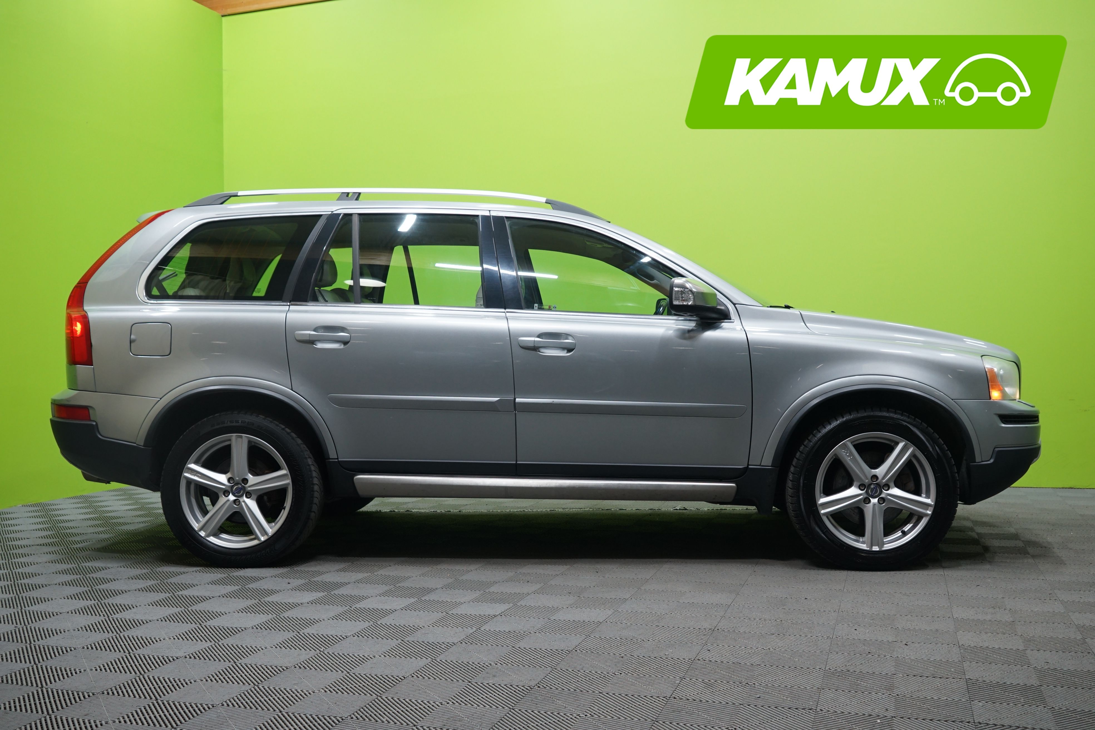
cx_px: 548
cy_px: 365
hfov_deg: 53.1
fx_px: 1095
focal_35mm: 36
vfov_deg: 36.9
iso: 800
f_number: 5.6
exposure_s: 1/25
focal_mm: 36
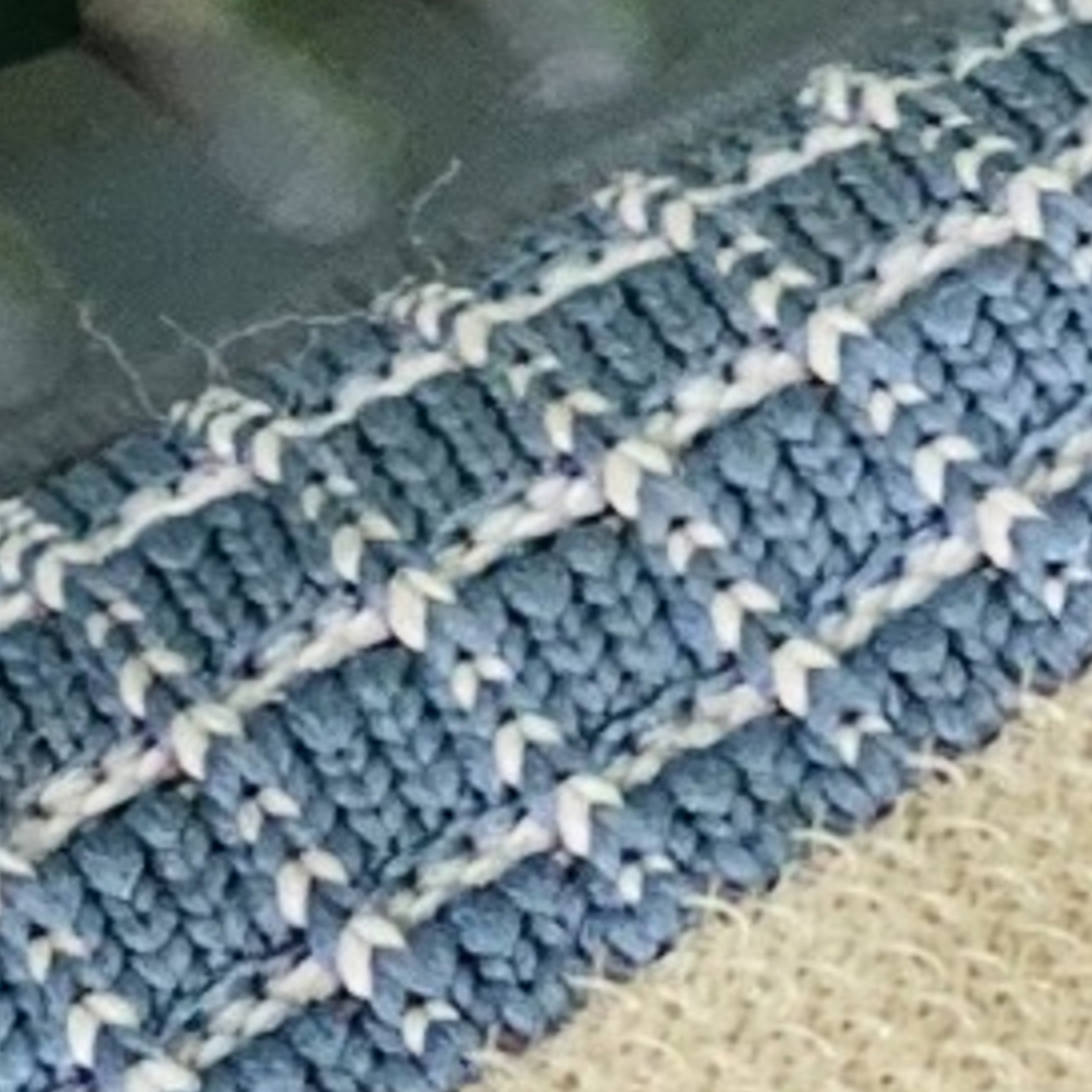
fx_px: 12099
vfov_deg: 5.2
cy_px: 1052
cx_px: -484
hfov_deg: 5.1
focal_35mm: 339
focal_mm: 6
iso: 125
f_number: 2
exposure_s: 1/33
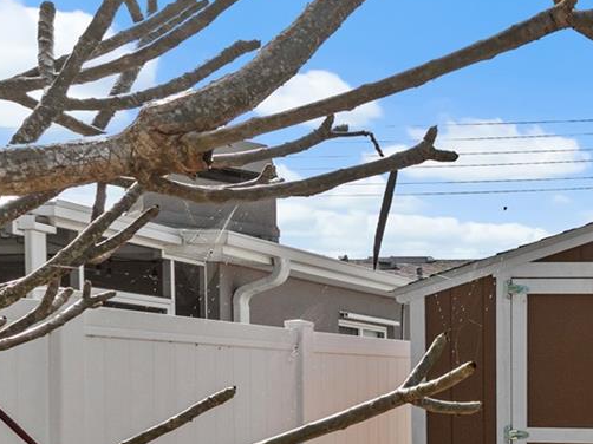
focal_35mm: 46
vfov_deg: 29.8
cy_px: 424
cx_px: 763
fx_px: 788
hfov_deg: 31.9
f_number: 7.1
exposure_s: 1/800
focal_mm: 10
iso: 100
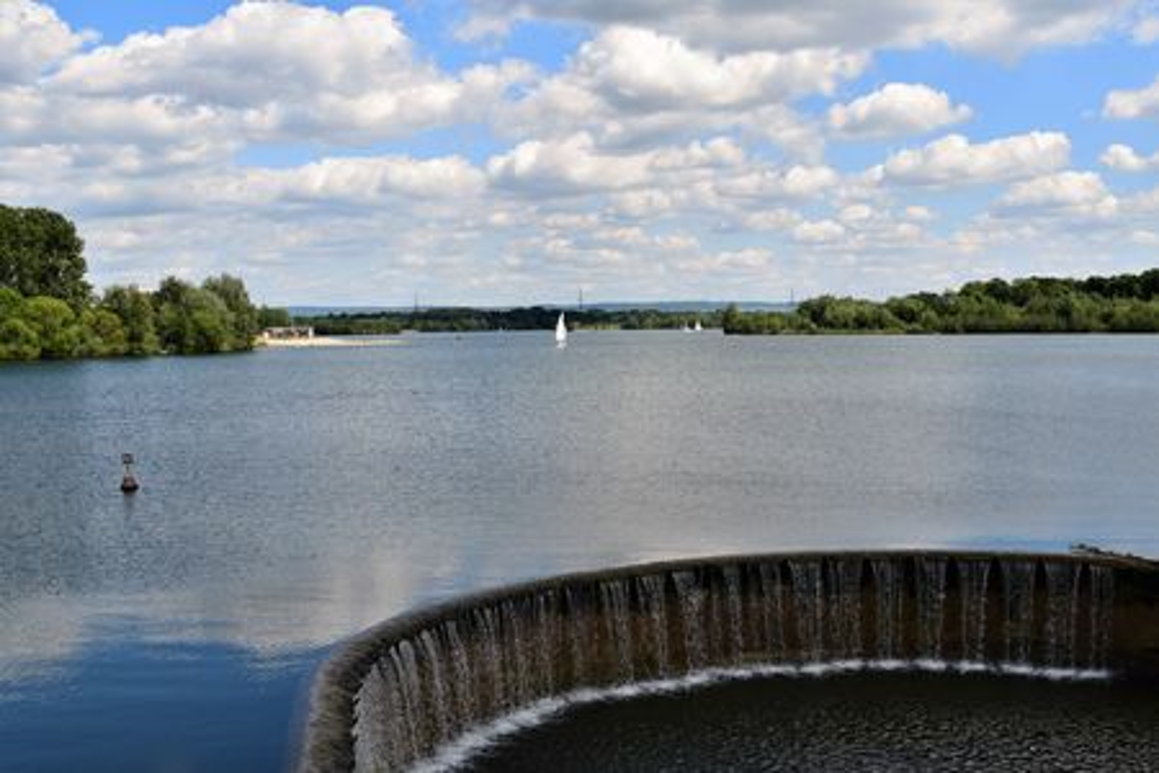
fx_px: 1400
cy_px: 386
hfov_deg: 45.0
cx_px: 580
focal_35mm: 44
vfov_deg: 30.8
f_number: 11
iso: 280
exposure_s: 1/500
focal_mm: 29
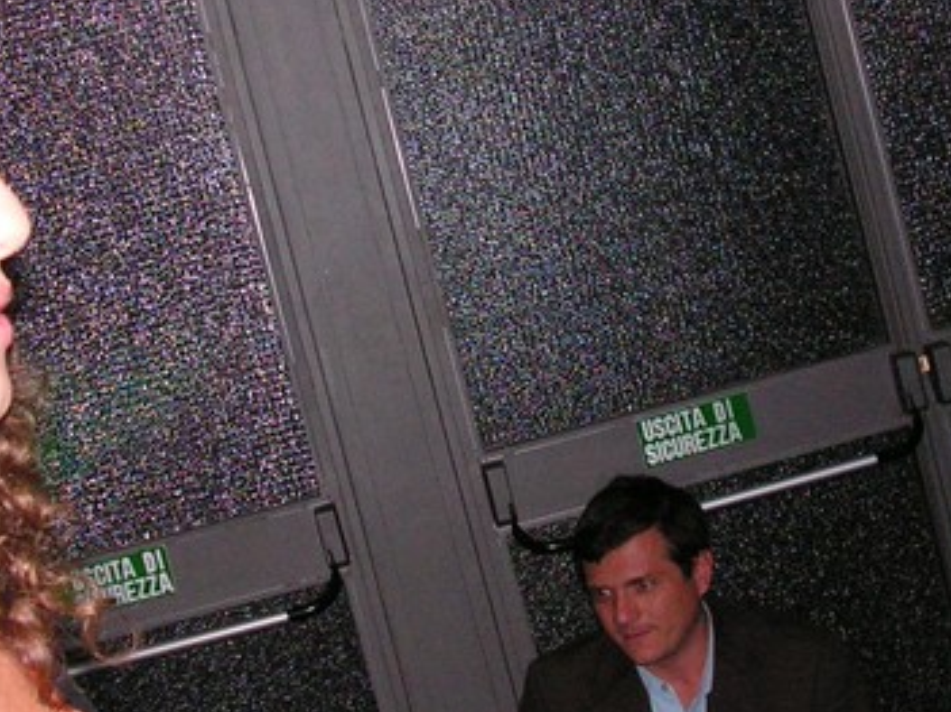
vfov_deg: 18.0
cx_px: 550
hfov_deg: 23.8
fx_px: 2252
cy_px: 276
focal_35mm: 82
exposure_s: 1/40
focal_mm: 6
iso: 200
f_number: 3.2
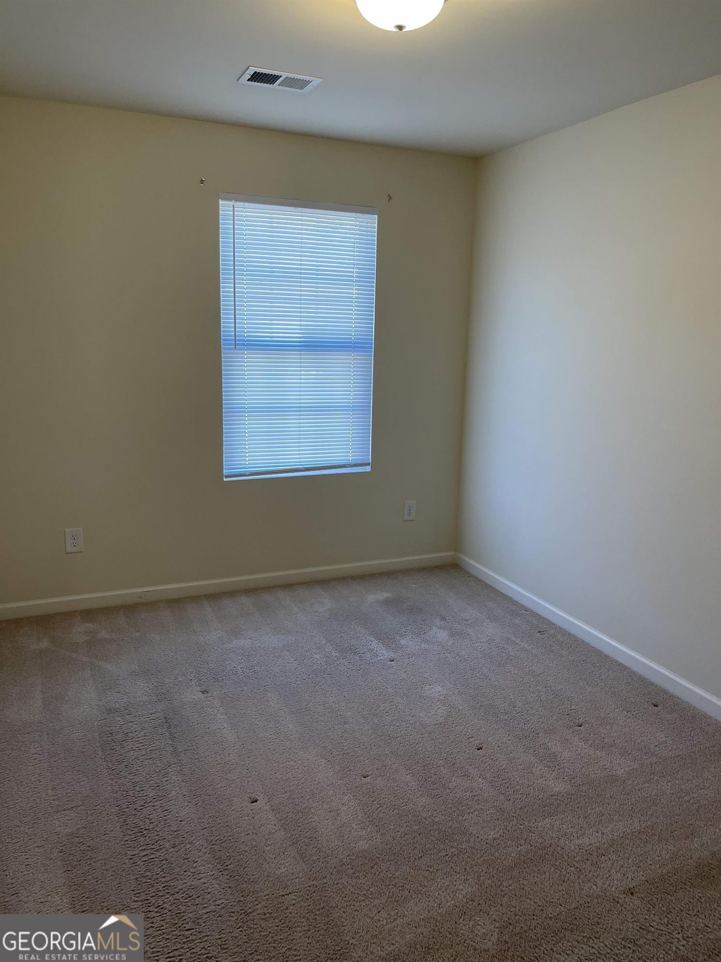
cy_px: 481
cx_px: 360
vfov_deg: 67.3
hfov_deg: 53.1
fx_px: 722
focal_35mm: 26
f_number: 1.6
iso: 125
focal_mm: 5.1
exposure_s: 1/120
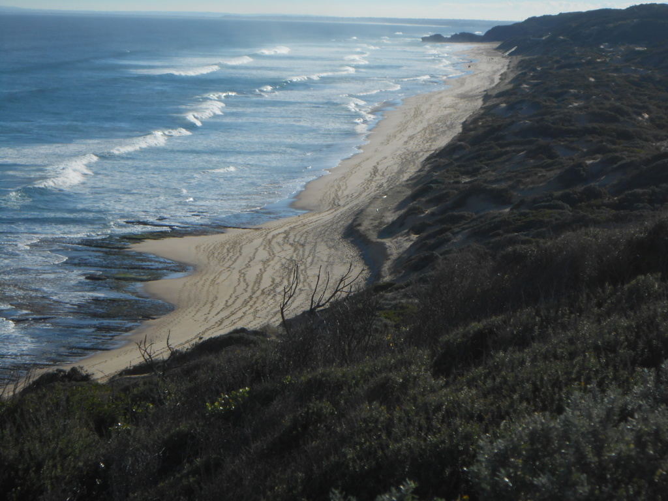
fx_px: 2026
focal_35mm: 105
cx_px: 334
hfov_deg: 18.7
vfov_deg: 14.1
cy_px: 250
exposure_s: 1/1000
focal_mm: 18.7
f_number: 5
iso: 80
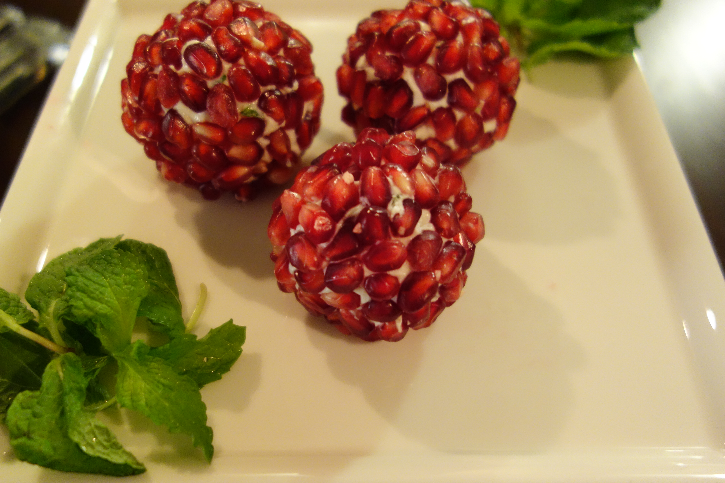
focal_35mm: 34
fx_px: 685
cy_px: 243
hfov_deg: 55.8
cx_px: 348
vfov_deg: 38.9
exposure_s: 1/15
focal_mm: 10.4
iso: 800
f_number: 1.8
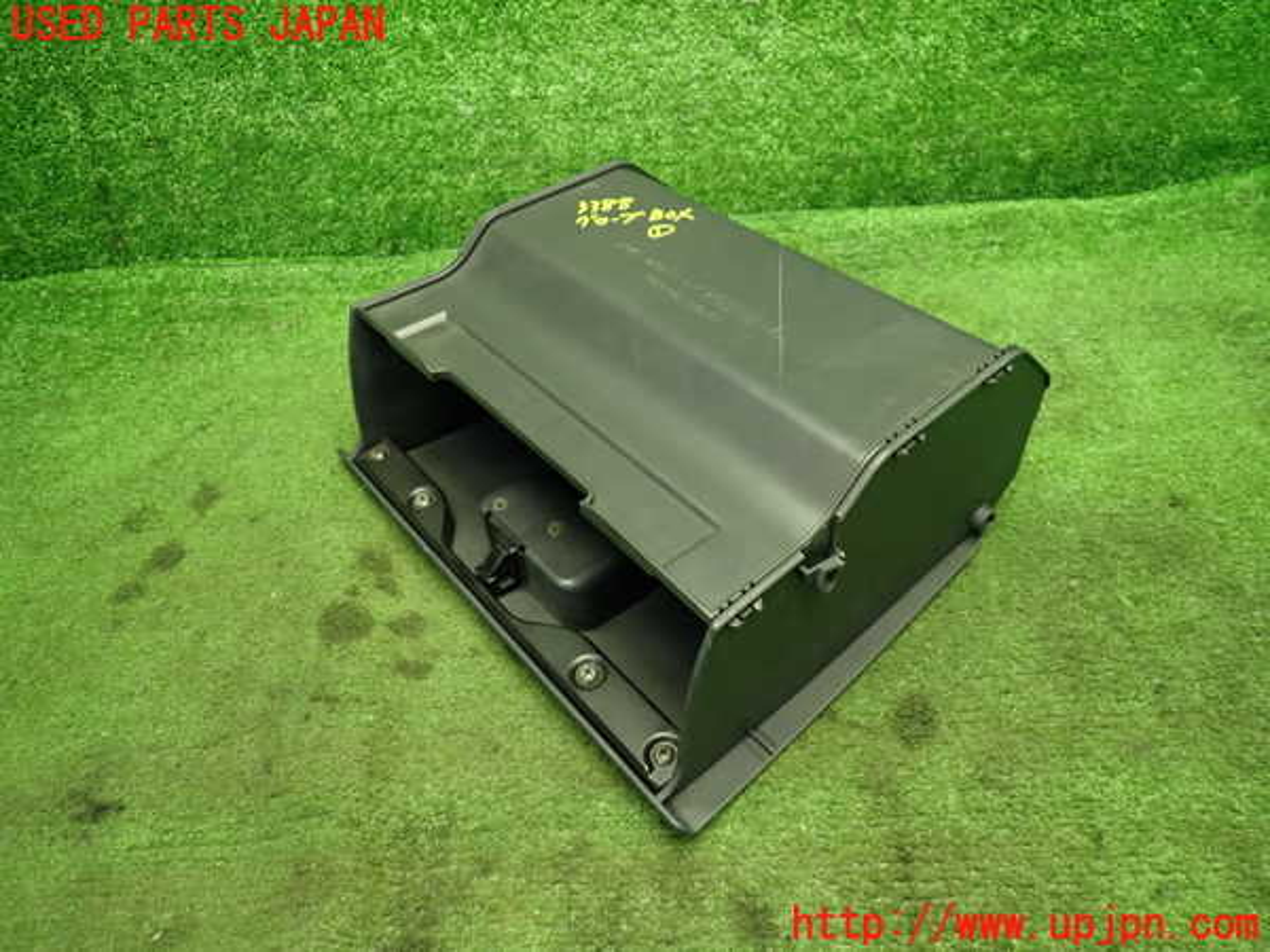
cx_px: 635
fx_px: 917
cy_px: 476
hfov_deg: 69.4
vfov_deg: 54.9
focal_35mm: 25
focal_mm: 4.5
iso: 200
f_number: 2
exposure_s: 1/30
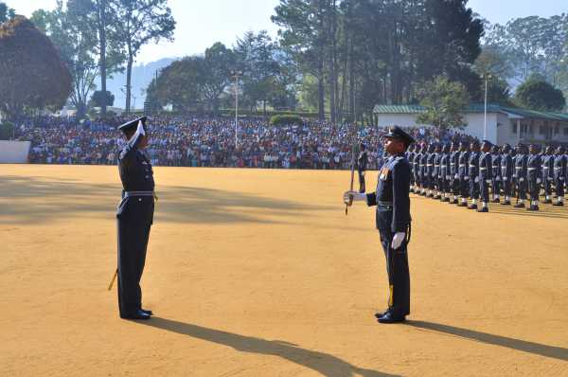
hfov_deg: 37.9
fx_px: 827
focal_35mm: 52
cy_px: 188
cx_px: 284
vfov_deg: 25.7
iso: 200
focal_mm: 35
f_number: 14
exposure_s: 1/125
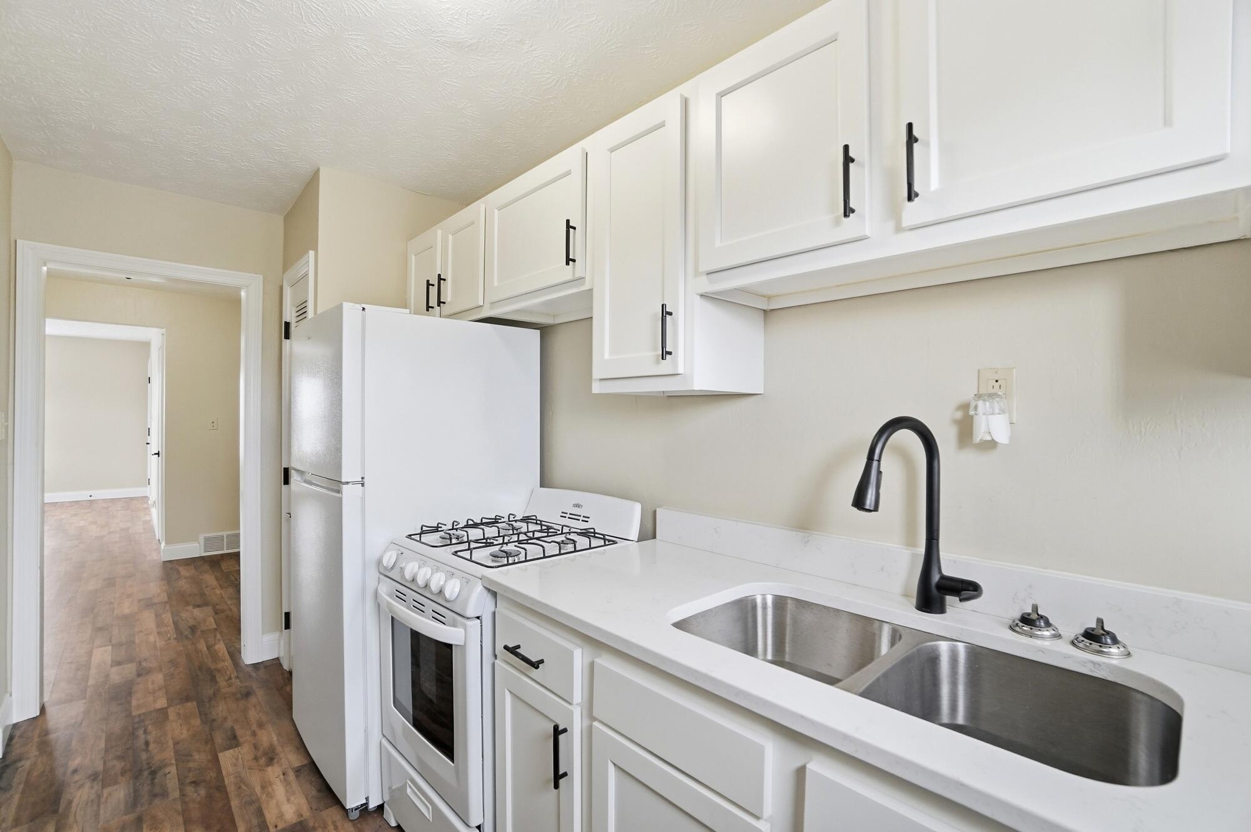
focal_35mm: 15
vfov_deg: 77.2
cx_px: 626
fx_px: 521
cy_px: 416
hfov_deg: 100.4
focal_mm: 10
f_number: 4
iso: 100
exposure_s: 1/400
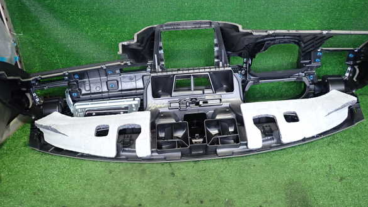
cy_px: 99
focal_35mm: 28
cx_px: 188
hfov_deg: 67.9
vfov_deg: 41.4
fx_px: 273
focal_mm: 4.5
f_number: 2
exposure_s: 1/30
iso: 320
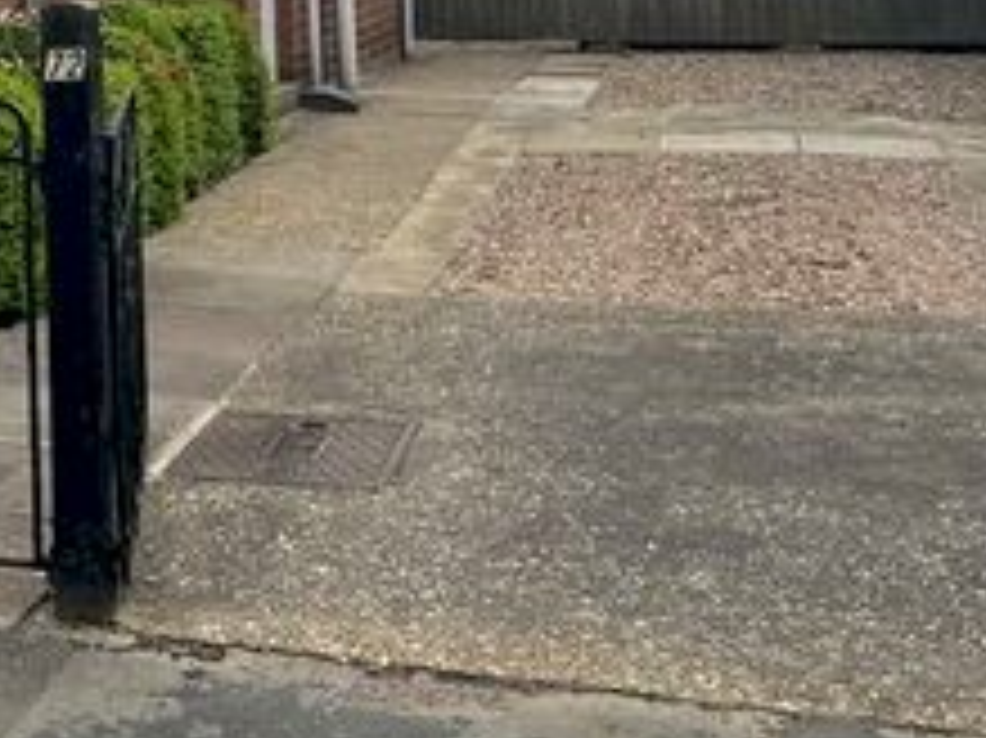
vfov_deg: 16.1
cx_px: -90
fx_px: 2363
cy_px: -394
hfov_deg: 22.3
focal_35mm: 83
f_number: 1.6
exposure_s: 1/3135
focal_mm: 5.1
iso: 50
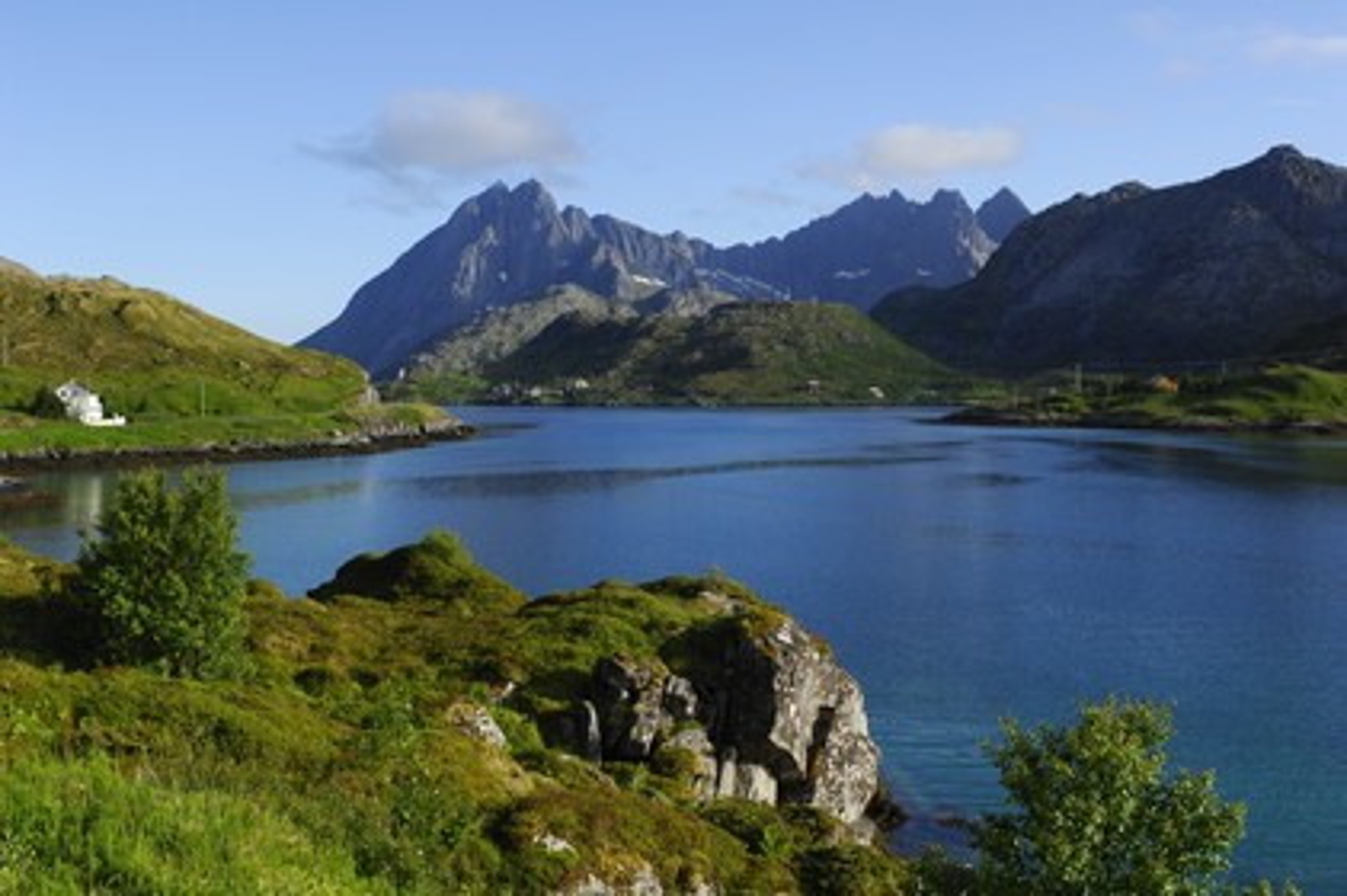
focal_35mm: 42
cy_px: 448
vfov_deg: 31.8
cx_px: 674
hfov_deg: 46.4
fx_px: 1570
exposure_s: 1/250
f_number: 6.7
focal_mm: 28
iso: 100
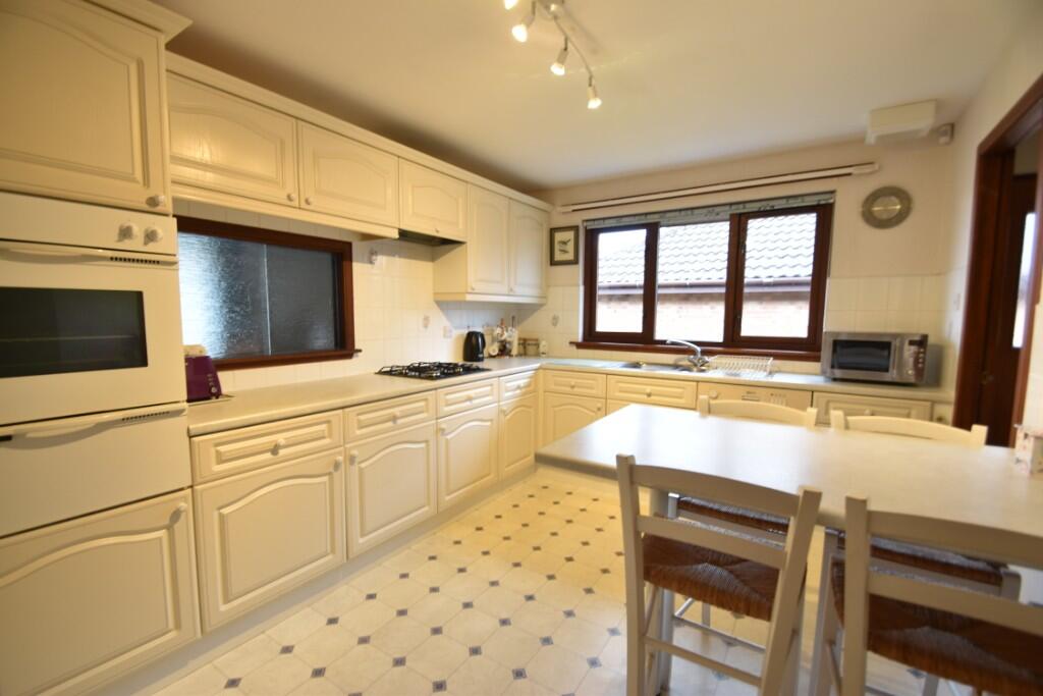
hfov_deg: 100.4
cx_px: 522
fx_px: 435
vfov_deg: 77.3
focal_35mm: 15
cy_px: 348
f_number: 4.5
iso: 125
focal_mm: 10
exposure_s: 1/15
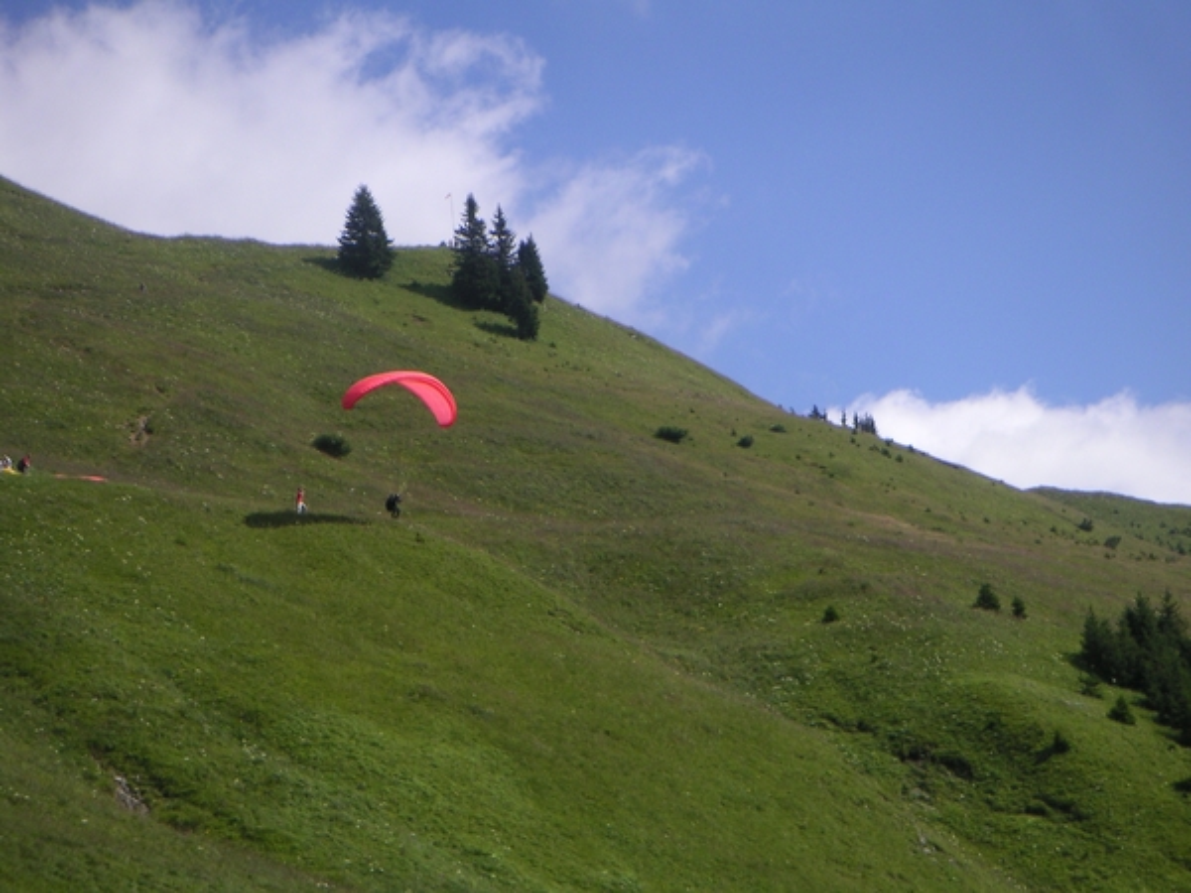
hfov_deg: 17.7
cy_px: 446
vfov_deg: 13.3
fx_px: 3819
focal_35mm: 111
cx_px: 596
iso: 50
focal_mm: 17.1
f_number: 3.6
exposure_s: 1/750
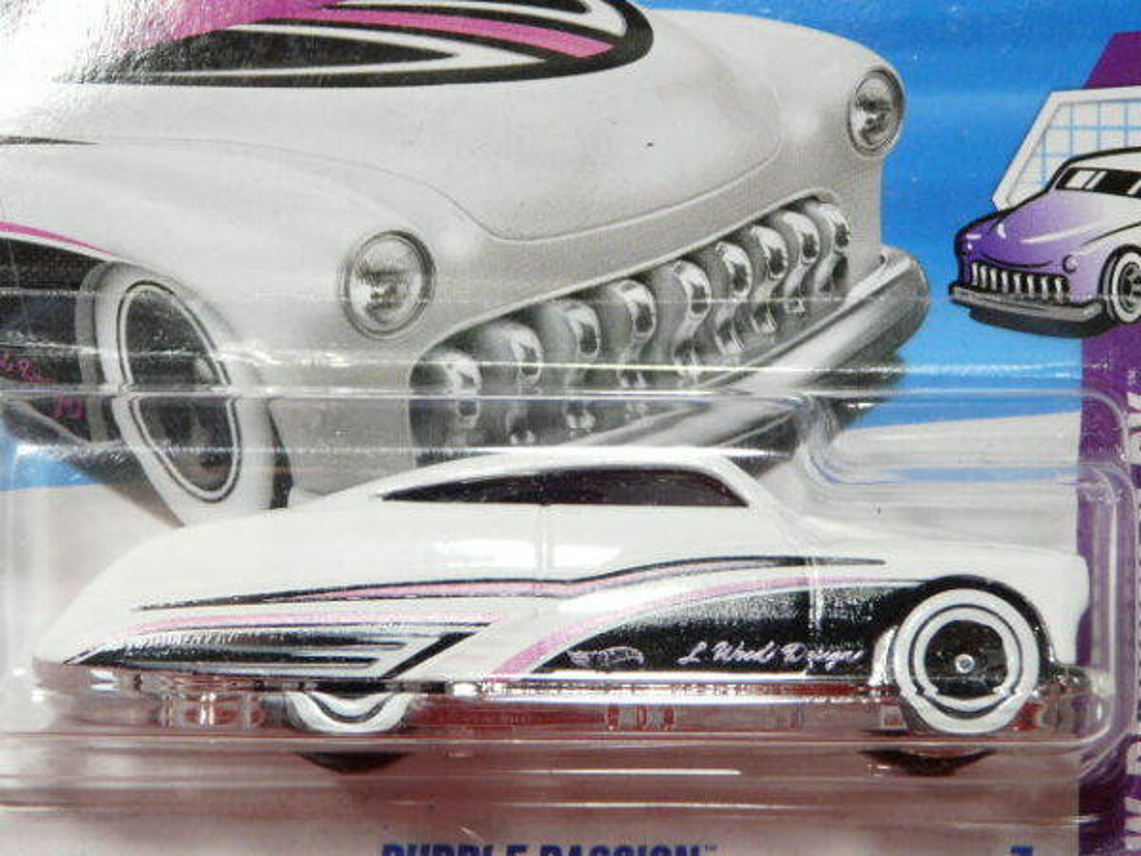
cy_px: 428
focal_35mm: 147
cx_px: 570
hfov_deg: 13.4
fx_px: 4845
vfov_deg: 10.1
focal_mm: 15.1
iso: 160
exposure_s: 1/50
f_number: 3.6
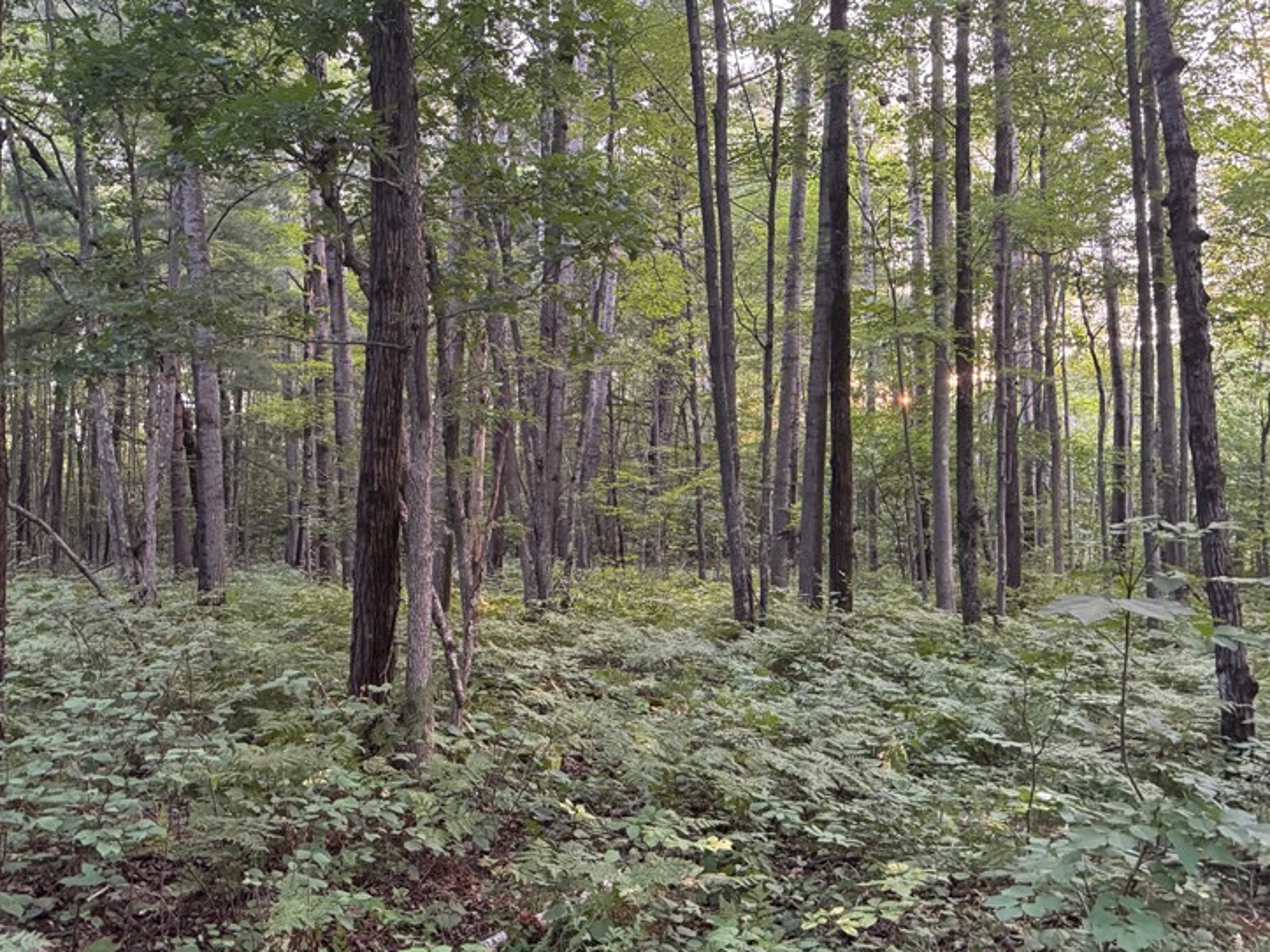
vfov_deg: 41.8
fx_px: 1247
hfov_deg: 53.5
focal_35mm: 34
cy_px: 441
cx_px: 499
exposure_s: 1/60
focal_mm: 6.76
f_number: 1.78
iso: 800
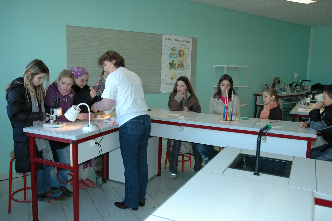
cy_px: 110
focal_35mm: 36
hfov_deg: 53.2
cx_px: 166
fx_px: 332
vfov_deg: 36.8
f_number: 3.8
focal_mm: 24
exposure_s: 1/100
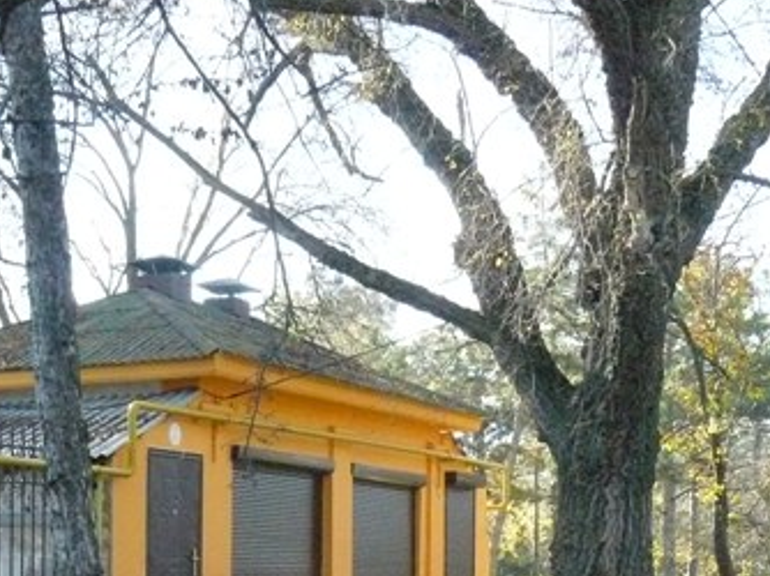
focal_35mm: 69
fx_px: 1534
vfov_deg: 21.0
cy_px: 482
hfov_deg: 28.0
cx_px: 261
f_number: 5.6
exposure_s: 1/320
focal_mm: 6
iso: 800
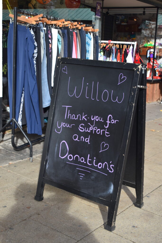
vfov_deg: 41.1
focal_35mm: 48
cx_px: 81
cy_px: 122
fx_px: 324
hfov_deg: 28.1
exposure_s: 1/250
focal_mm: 32
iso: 250
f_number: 5.6
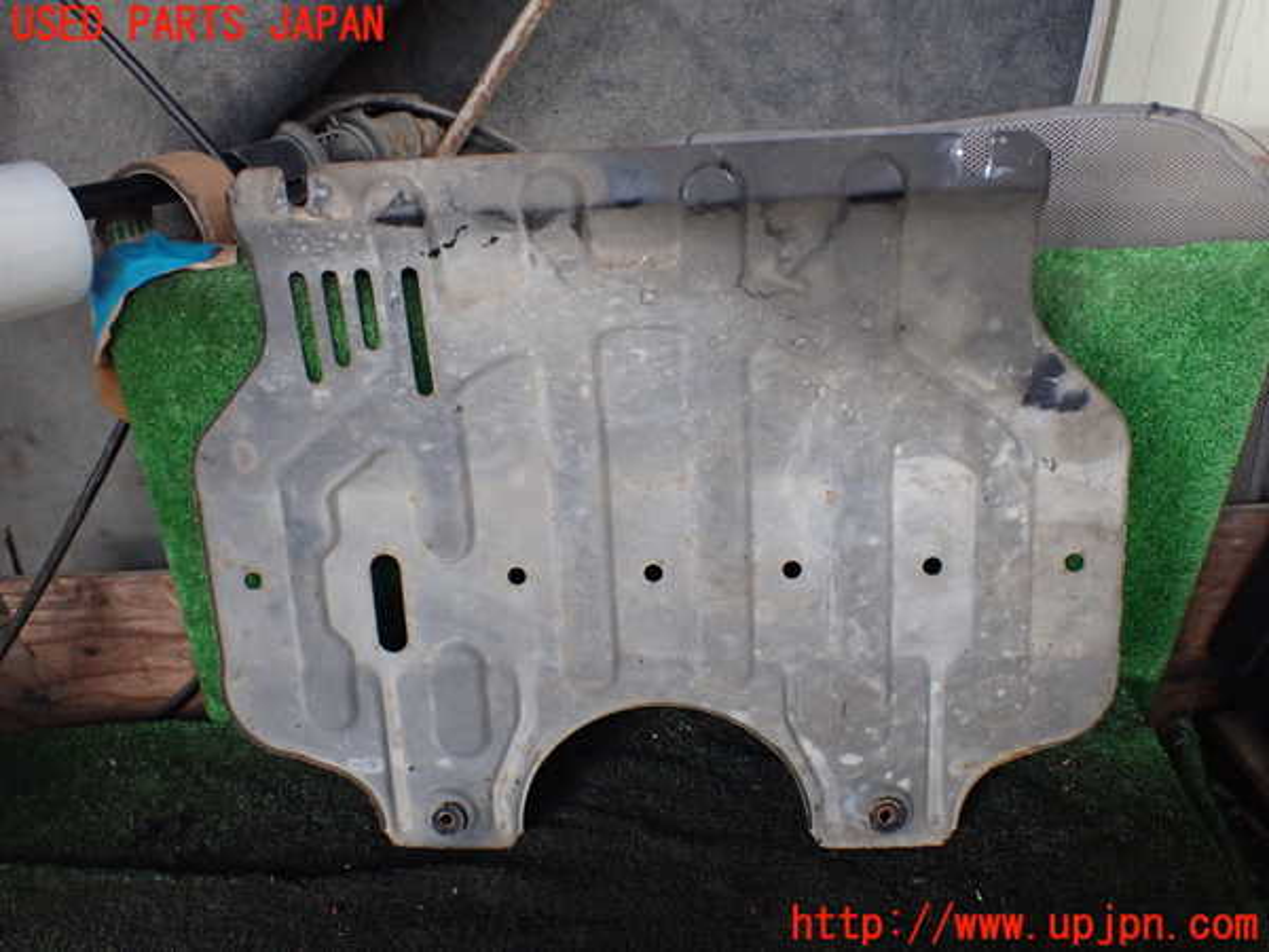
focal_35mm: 30
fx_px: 1100
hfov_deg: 60.0
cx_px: 634
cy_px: 476
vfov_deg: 46.8
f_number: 2.3
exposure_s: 1/125
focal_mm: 5.4
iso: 320
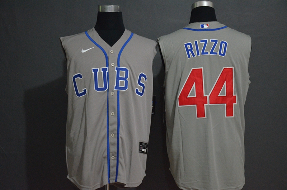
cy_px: 95
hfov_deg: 32.0
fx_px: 501
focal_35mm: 63
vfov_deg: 21.5
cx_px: 144
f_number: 4.5
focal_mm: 42
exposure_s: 1/50
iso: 4000
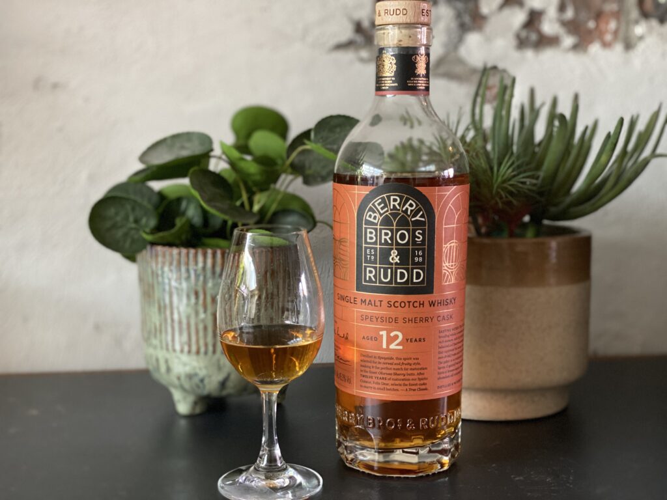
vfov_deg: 28.0
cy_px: 250
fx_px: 1002
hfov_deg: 36.8
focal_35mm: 52
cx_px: 334
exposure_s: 1/26
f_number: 2
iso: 400
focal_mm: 6
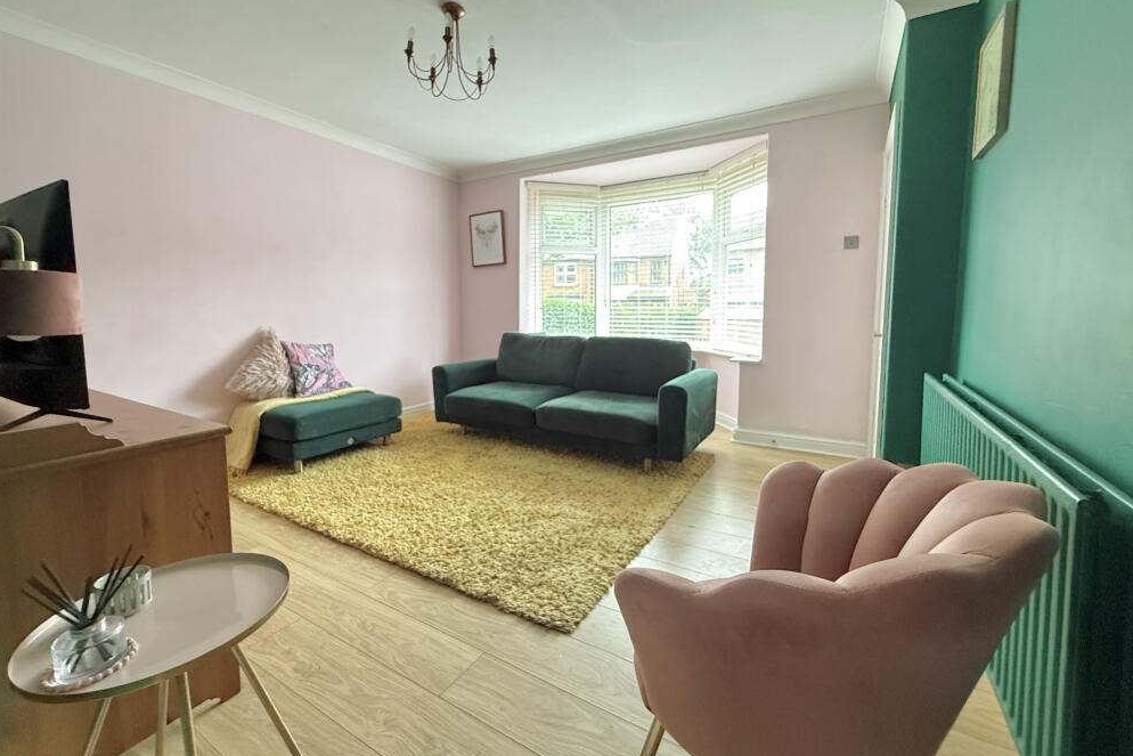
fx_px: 472
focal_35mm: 15
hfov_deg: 100.4
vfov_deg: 77.1
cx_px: 568
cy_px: 341
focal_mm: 2.22
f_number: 2.2
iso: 640
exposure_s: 1/60
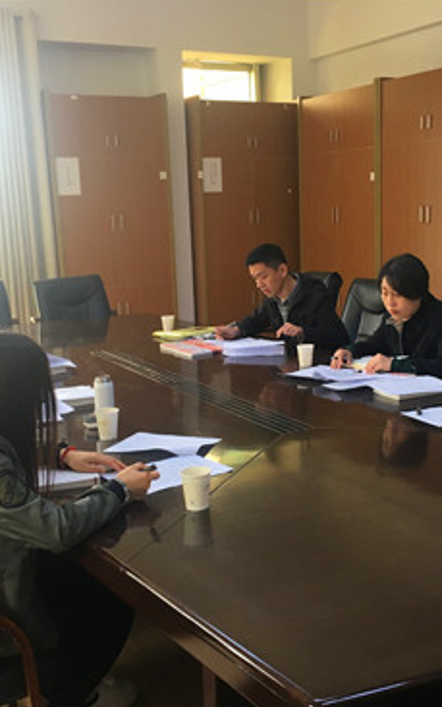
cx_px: 257
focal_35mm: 42
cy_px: 358
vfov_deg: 47.2
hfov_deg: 30.5
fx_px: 809
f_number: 2.2
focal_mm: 4.15
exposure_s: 1/33
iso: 32
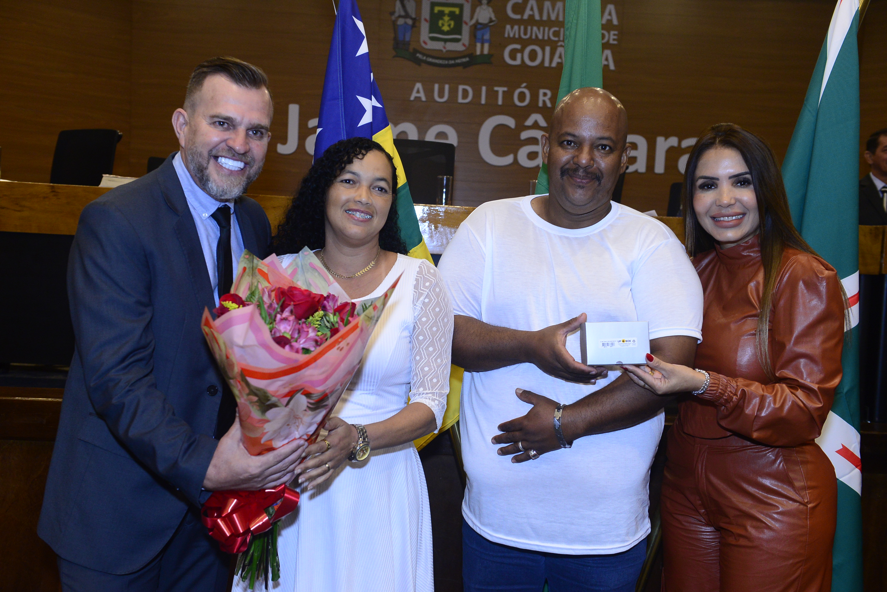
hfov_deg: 50.7
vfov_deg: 35.1
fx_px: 937
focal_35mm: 38
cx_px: 444
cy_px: 296
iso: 2500
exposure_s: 1/125
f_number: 6.3
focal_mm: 38
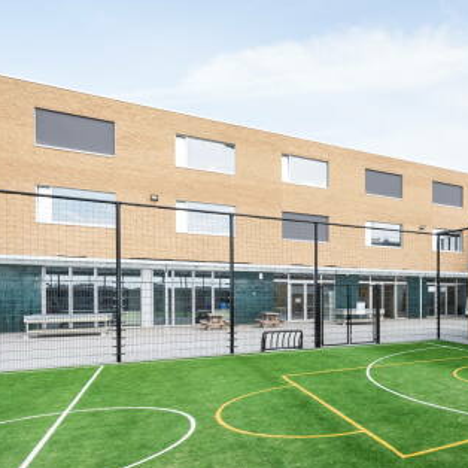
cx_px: 408
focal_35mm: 26
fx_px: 398
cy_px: 297
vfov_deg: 60.0
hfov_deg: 54.3
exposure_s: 1/320
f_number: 11
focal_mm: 16
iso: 400
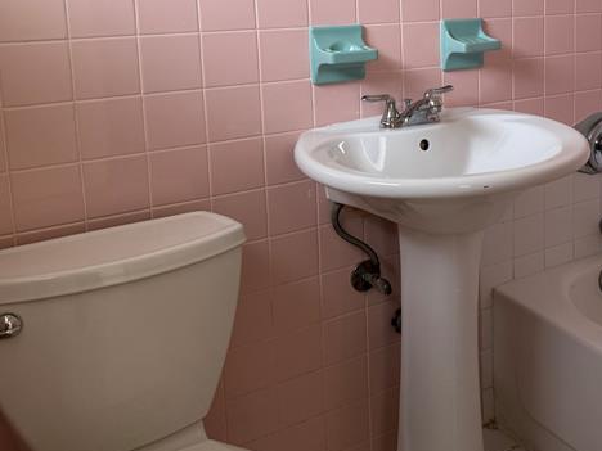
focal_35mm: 41
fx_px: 713
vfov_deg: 33.8
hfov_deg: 43.3
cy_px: 75
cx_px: 494
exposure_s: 1/75
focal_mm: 6.76
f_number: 1.78
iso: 200
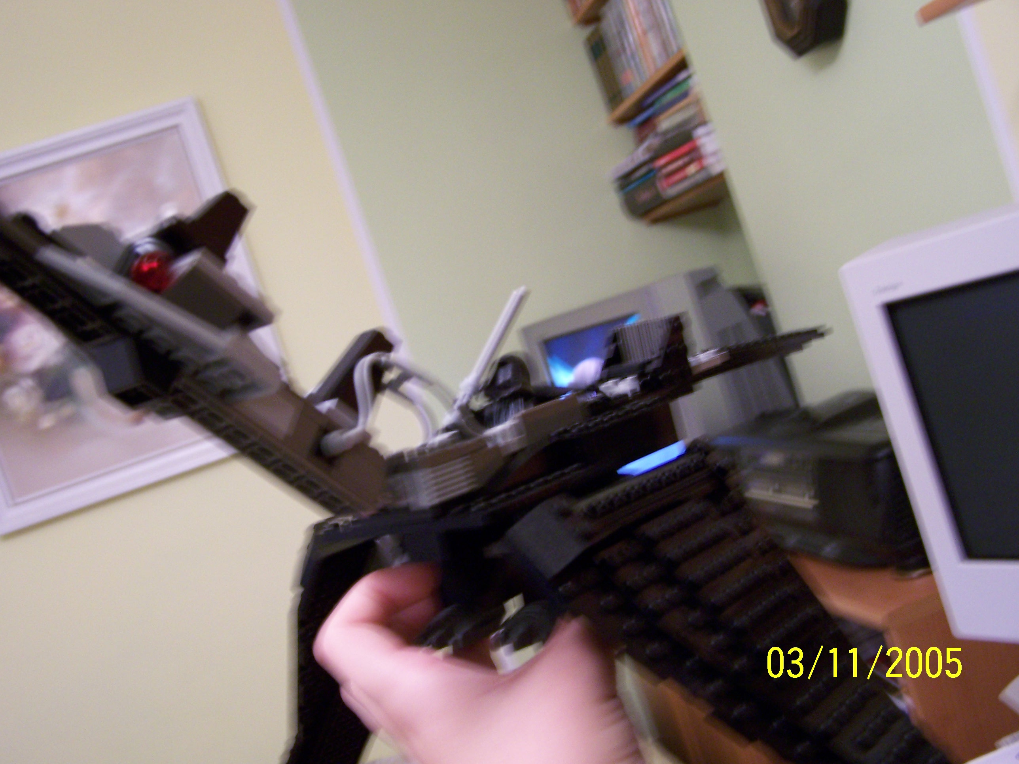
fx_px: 1119
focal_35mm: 38
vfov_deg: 37.7
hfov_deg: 49.0
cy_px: 382
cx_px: 510
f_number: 2.8
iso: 140
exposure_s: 1/8
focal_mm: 6.3
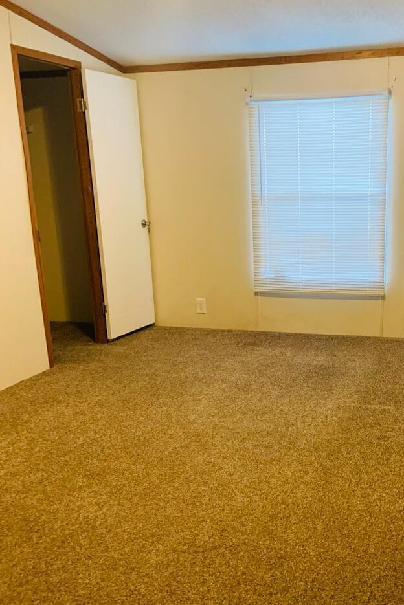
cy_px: 335
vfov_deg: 51.8
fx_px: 622
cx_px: 306
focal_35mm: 37
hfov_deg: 35.1
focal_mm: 4.25
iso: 320
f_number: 1.8
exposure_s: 1/60
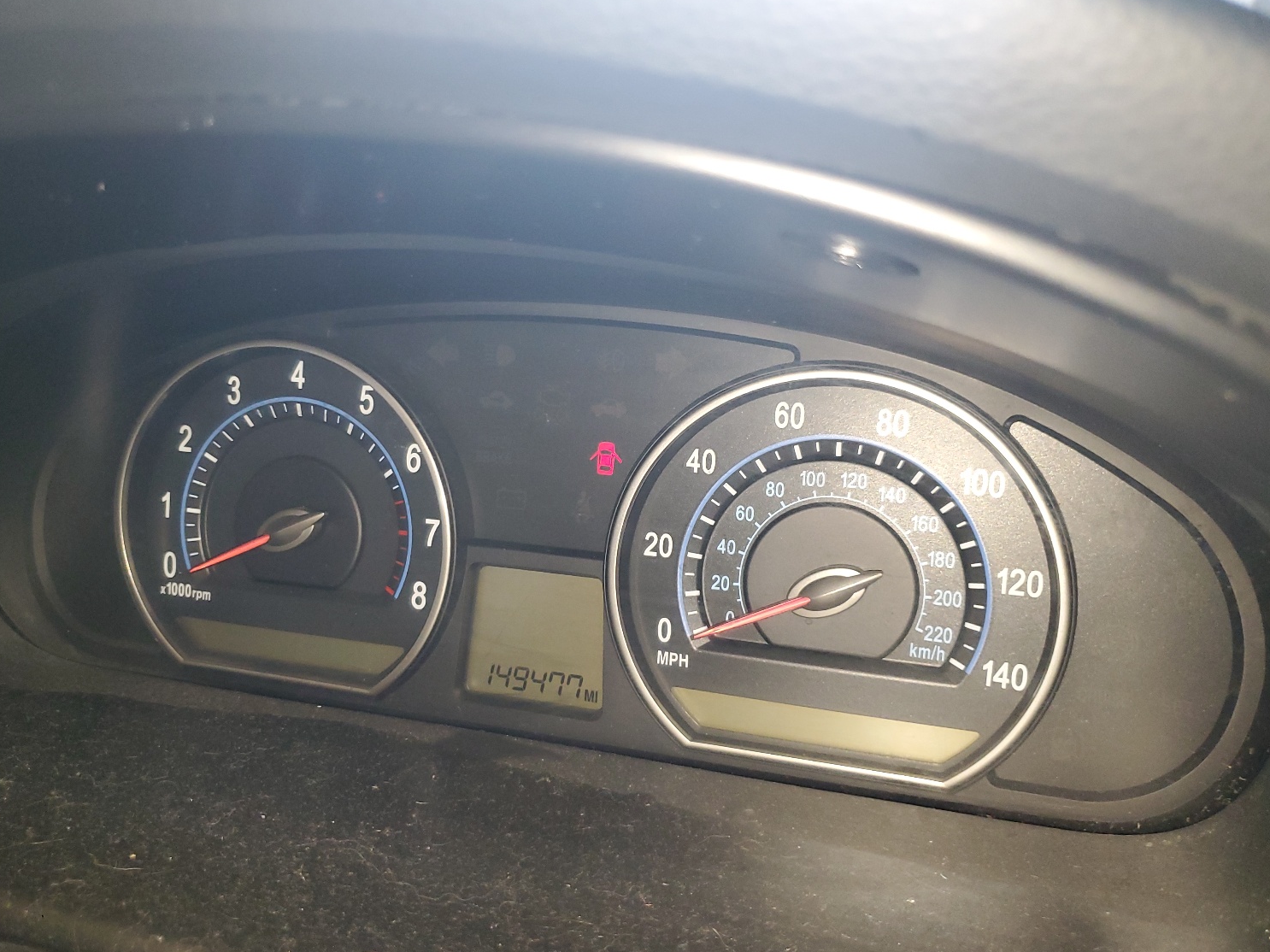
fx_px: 1027
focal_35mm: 28
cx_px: 589
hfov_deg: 63.4
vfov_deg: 49.7
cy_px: 487
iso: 203
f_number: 1.5
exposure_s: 1/60.2
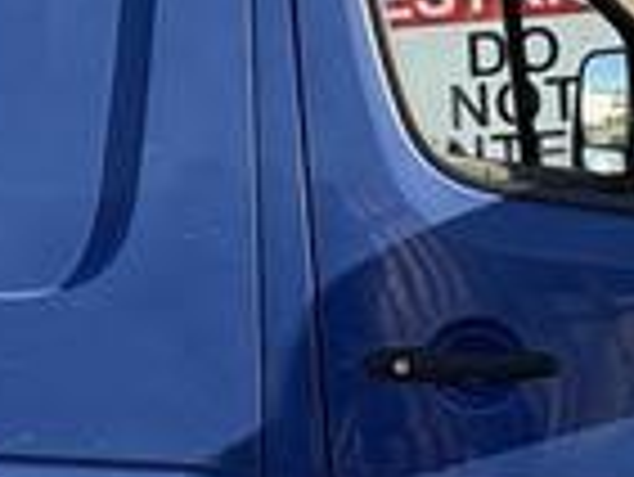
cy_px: 202
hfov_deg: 21.3
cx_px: 4
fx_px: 1631
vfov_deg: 16.6
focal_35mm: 89
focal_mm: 2.22
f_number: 2.2
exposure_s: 1/453
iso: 64
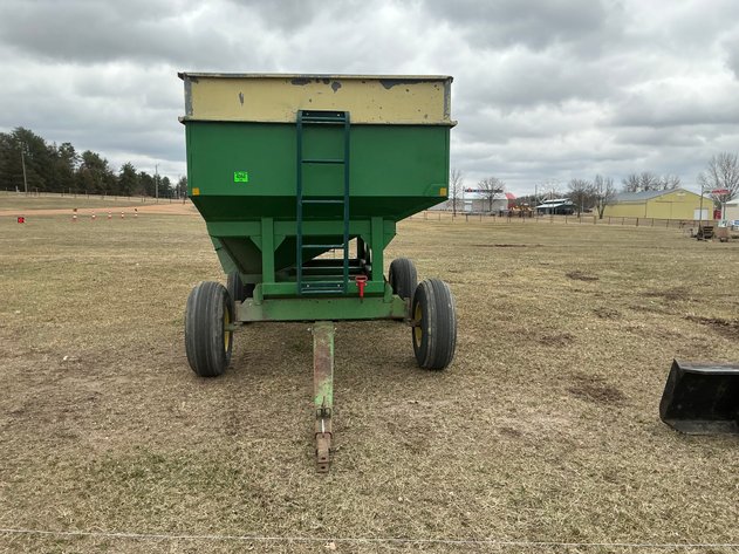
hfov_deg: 63.5
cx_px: 370
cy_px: 277
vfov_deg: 49.7
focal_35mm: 28
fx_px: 598
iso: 25
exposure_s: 1/781
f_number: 1.8
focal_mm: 3
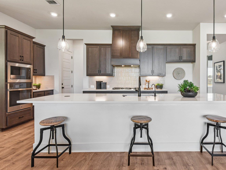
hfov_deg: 77.5
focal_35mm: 21
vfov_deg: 63.4
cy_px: 81
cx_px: 142
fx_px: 137
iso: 280
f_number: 8
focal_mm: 14
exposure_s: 1/15
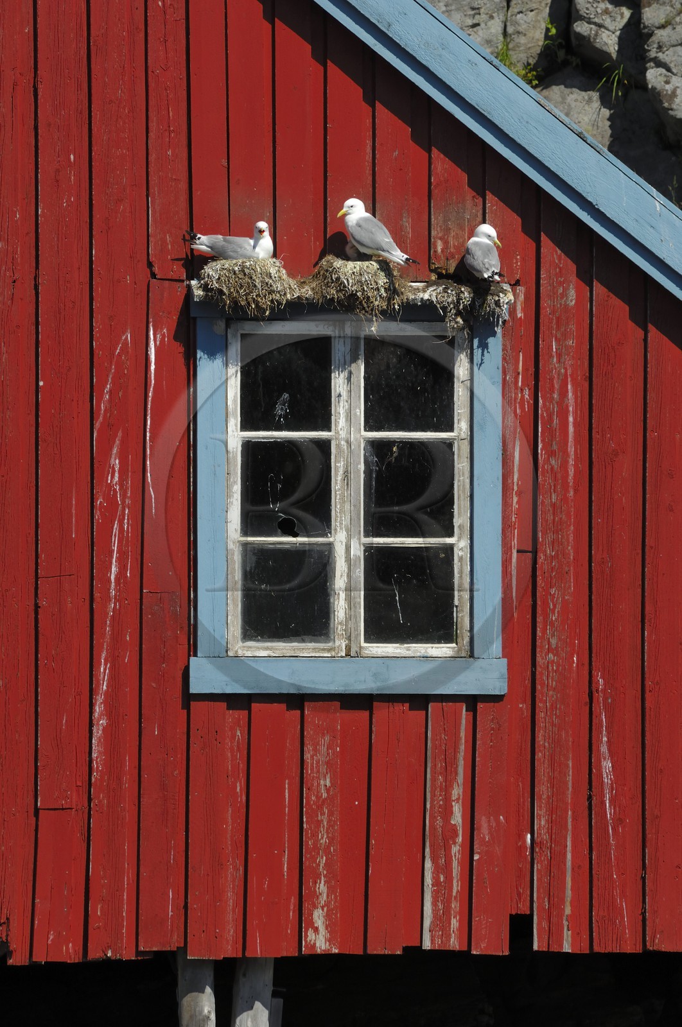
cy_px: 514
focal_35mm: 300
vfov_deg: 6.9
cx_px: 341
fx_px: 8550
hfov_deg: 4.6
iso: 100
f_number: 8
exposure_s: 1/320
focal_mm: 200
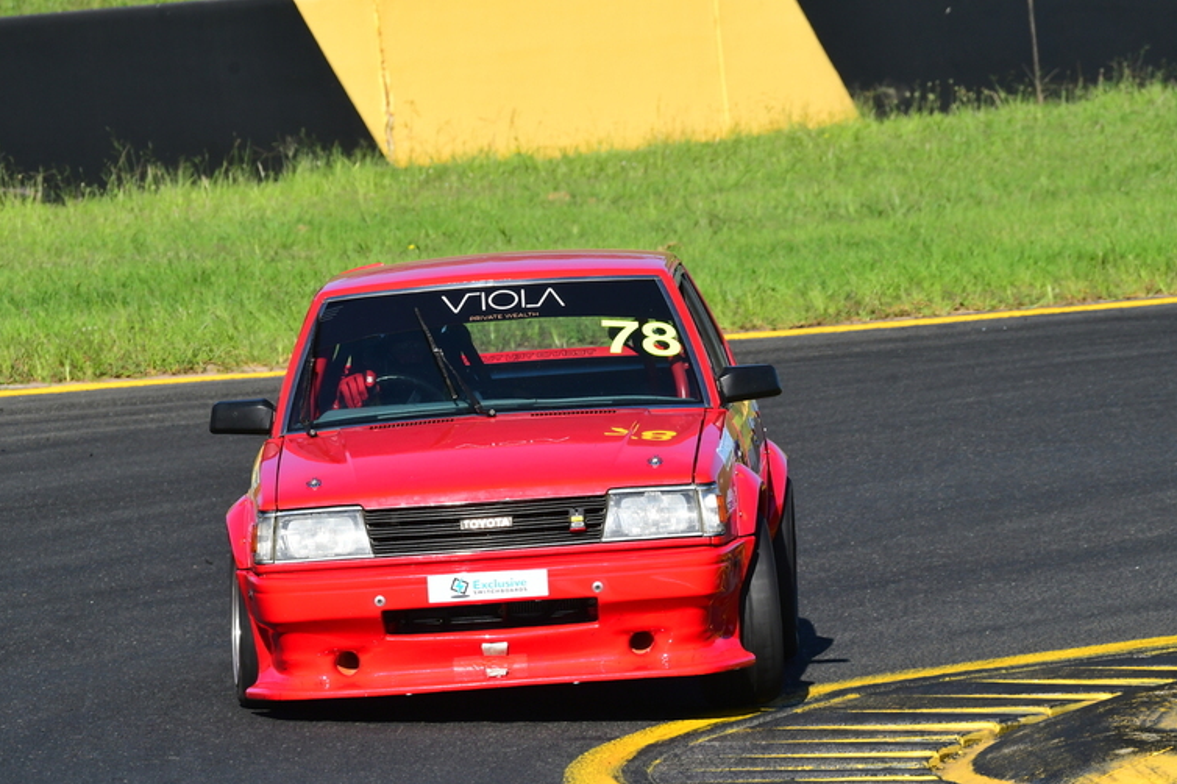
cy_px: 404
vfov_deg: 2.4
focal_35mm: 573
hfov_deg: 3.6
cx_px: 567
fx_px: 18725
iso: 500
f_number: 11
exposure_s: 1/640
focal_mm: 360
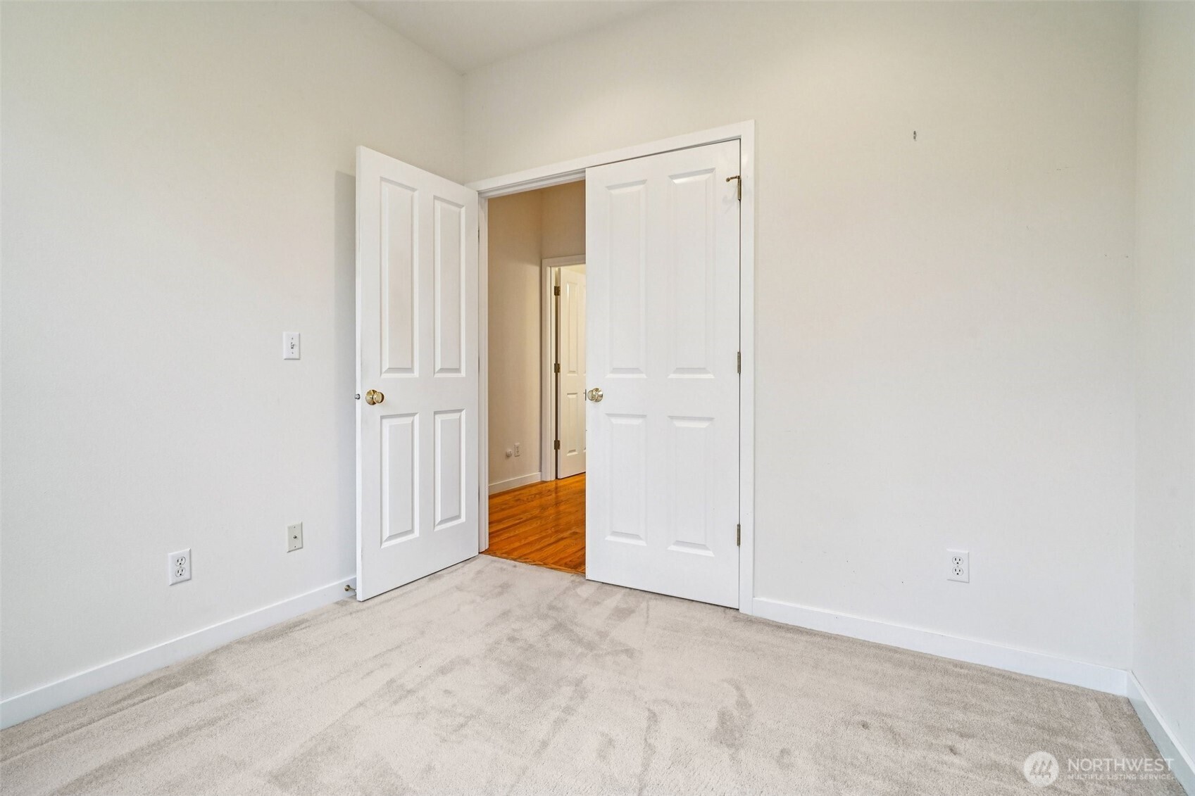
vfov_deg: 73.7
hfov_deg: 96.7
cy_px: 398
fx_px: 531
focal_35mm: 16
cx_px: 598
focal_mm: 16
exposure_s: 1/50
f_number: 8
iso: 1600
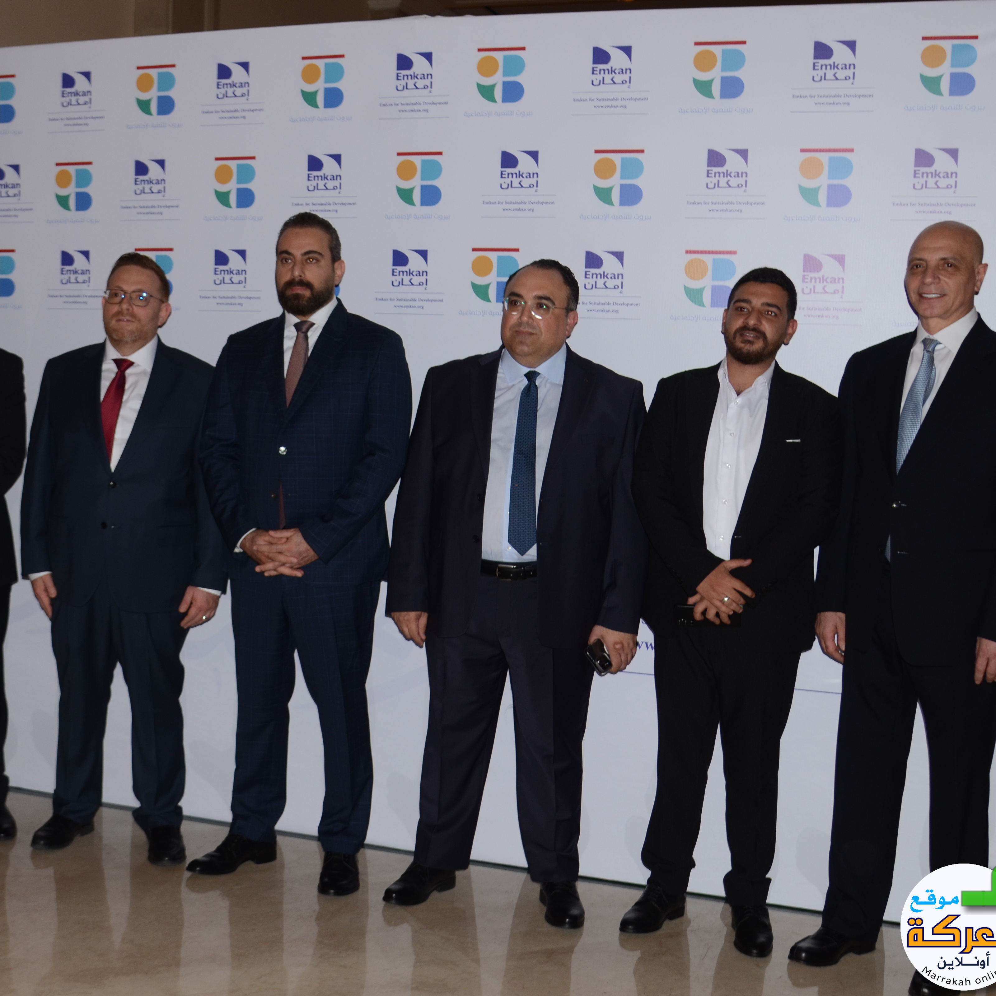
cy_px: 493
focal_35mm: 47
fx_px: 1530
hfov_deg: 35.5
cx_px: 289
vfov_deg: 36.1
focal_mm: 24
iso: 250
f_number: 4.5
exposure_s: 1/250
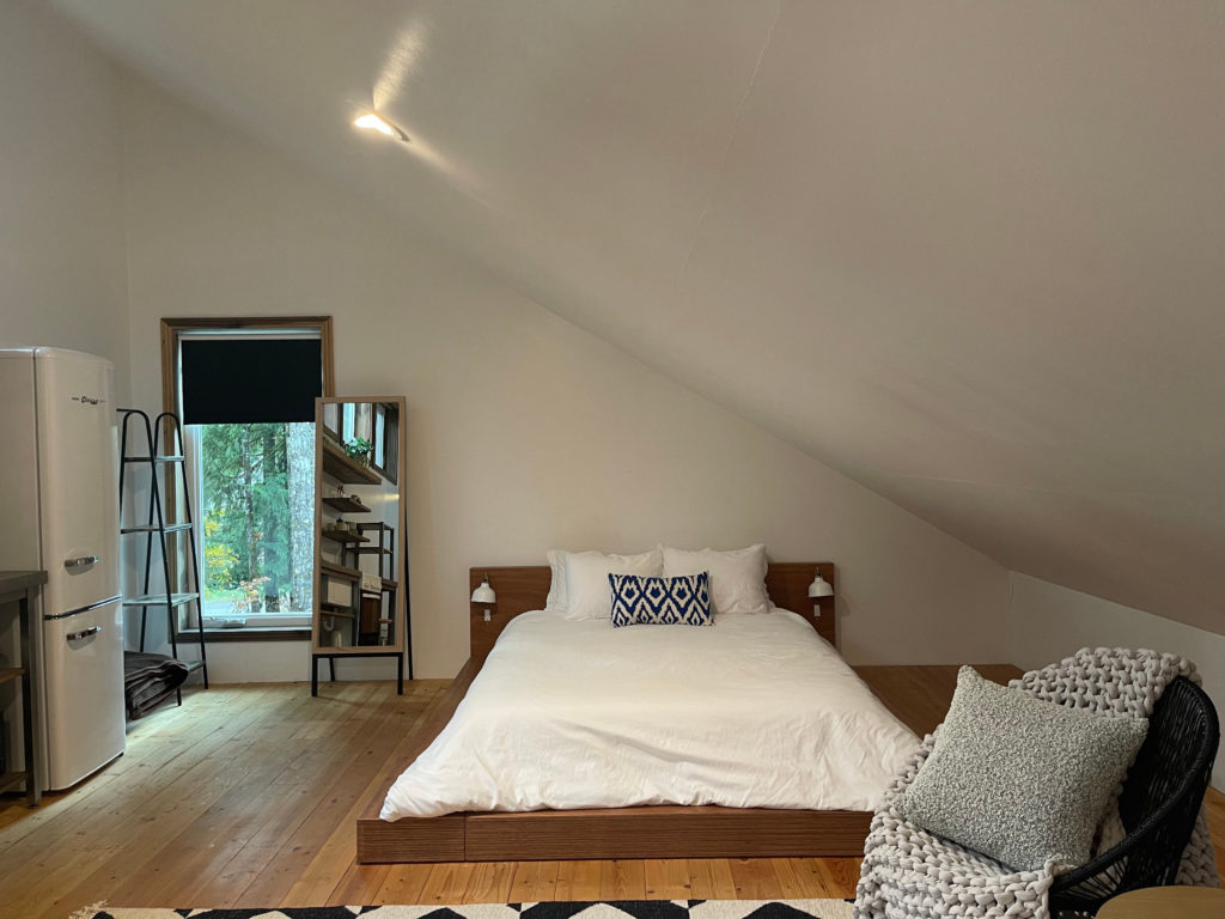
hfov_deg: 67.3
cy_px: 460
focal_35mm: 26
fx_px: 920
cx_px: 612
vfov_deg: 53.1
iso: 250
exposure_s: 1/60
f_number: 1.6
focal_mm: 5.1
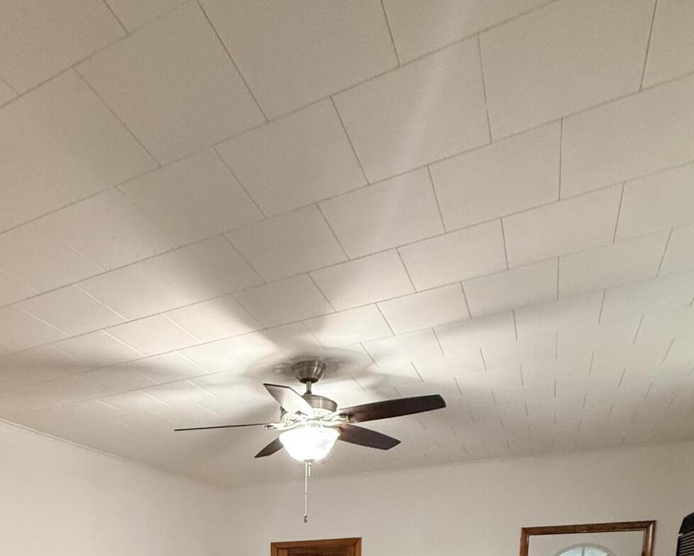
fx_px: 575
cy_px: 690
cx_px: 260
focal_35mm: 28
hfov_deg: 61.4
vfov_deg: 37.1
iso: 500
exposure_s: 1/60
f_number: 2.2
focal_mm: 2.22
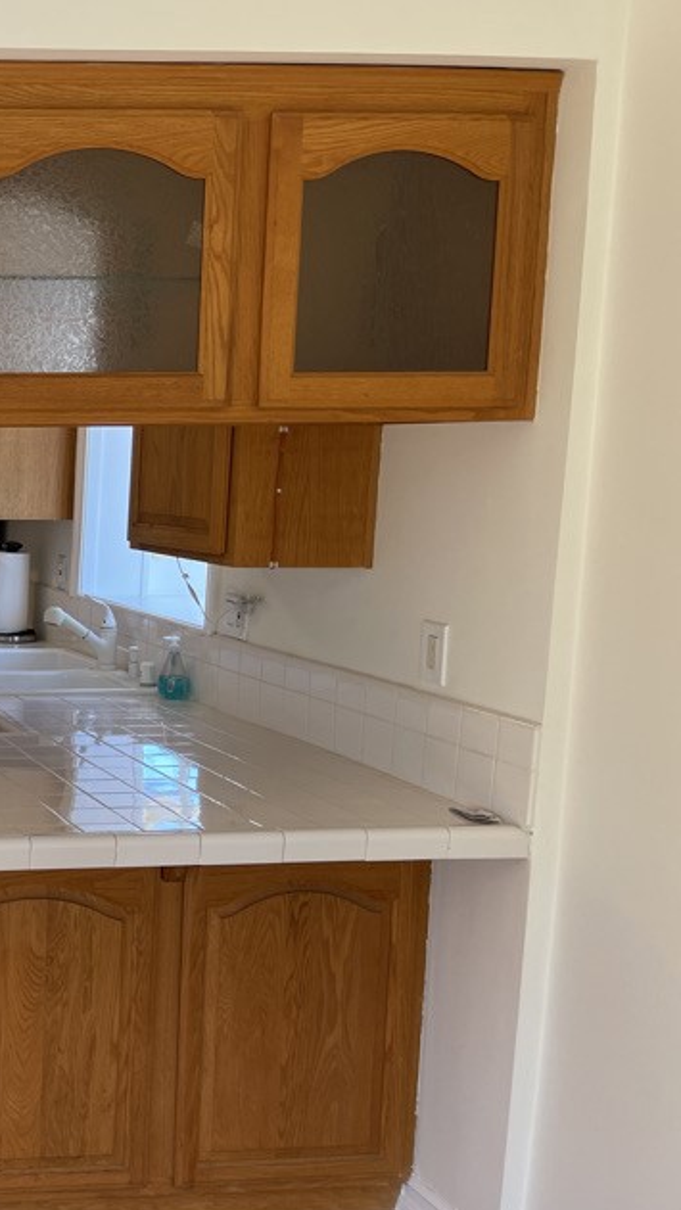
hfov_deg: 22.3
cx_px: -286
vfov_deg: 44.6
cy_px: 640
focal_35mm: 46
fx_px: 1476
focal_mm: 5.1
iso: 32
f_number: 1.6
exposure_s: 1/123
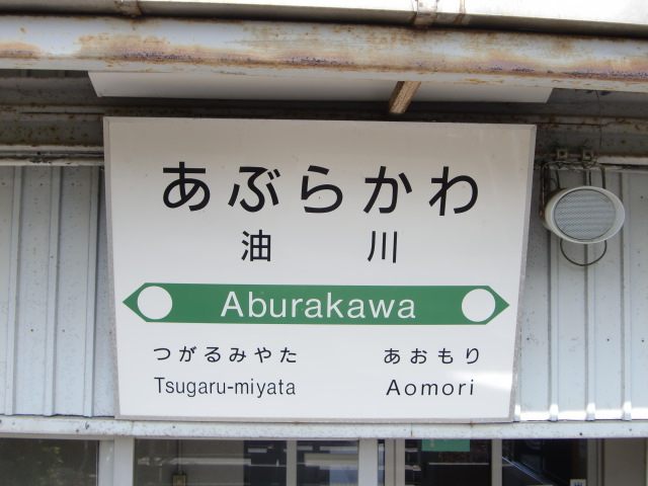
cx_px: 324
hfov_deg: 41.2
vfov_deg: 31.5
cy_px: 243
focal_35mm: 46
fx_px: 861
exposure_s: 1/400
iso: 64
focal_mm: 8.2
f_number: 3.3
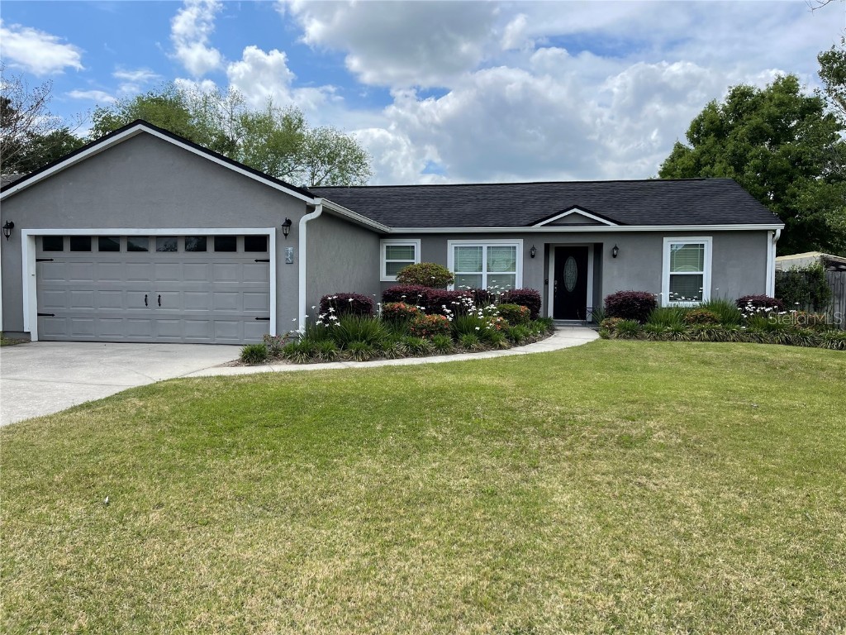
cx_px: 423
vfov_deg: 53.1
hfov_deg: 67.3
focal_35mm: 26
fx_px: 635
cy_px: 318
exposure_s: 1/3788
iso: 32
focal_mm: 5.1
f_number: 1.6
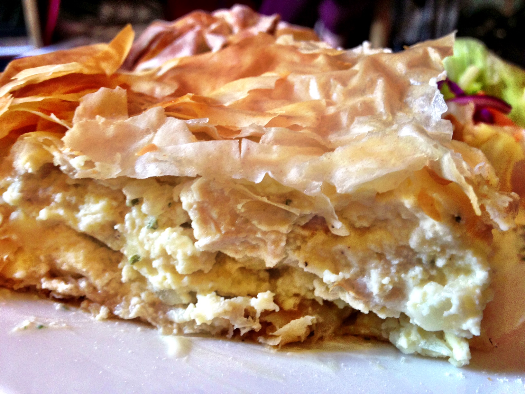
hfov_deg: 55.4
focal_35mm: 33
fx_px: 500
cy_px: 197
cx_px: 262
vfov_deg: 42.9
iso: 160
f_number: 2.4
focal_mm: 4.13
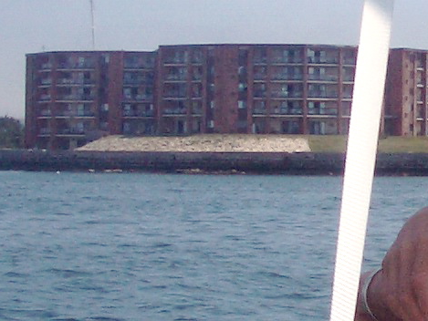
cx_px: 554
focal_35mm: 172
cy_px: 88
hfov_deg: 11.2
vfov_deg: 8.6
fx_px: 2127
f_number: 4.3
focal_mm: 5.8
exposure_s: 1/1000
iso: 50
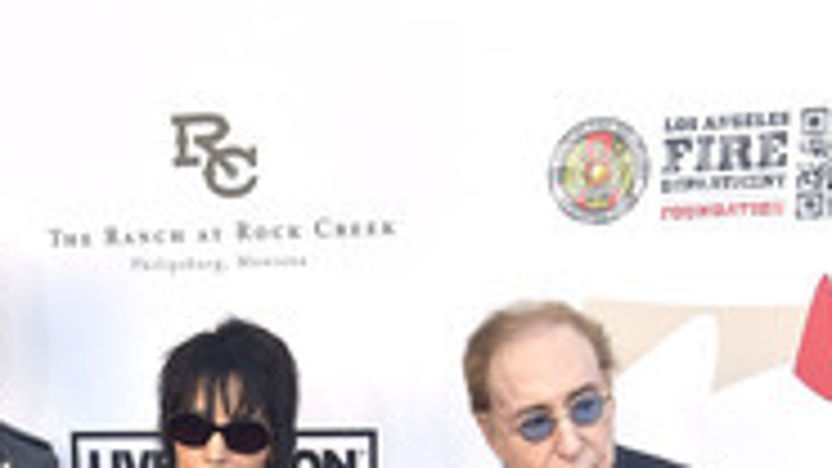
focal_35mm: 86
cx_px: 290
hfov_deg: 24.6
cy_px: 882
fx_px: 1897
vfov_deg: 12.6
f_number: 6.3
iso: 640
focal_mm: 38
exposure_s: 1/250
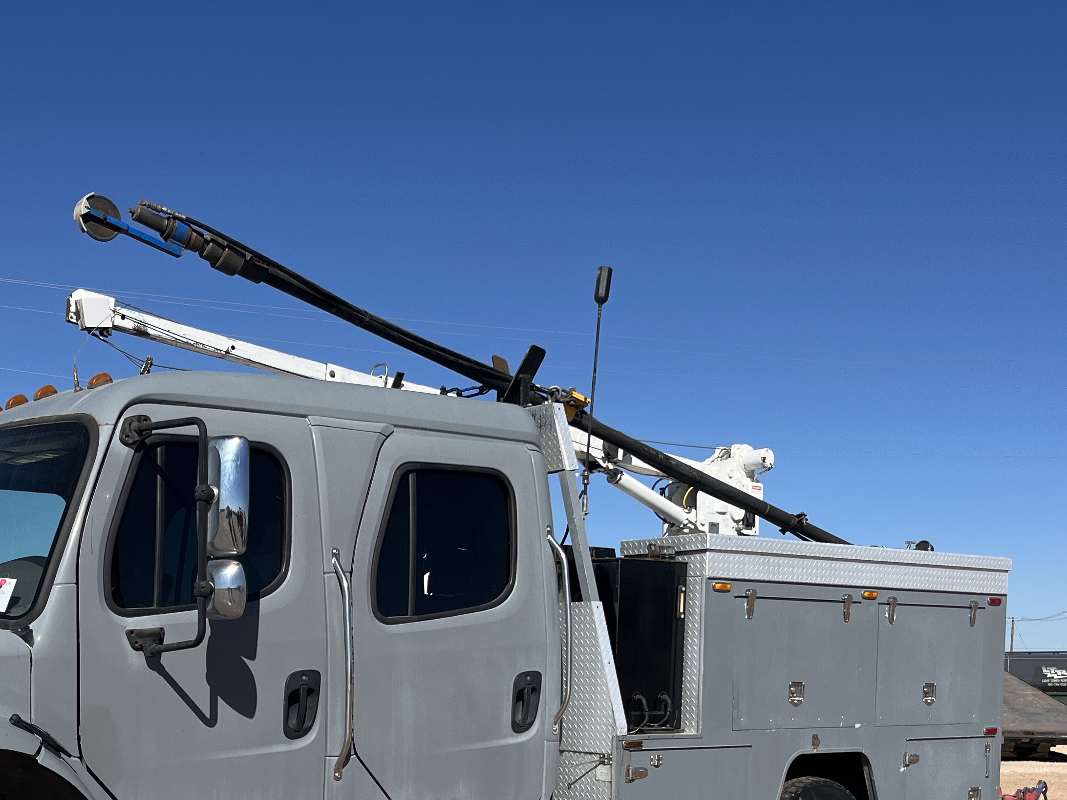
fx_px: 1480
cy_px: 724
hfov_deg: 39.1
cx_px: 341
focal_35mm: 48
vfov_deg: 29.0
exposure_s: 1/6173
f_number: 1.6
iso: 50
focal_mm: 5.1
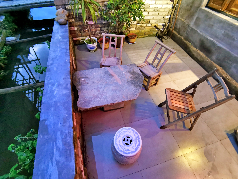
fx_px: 117
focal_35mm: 17
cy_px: 90
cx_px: 119
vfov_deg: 74.7
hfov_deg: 91.0
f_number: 2.2
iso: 800
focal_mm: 2.26
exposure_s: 1/17.3
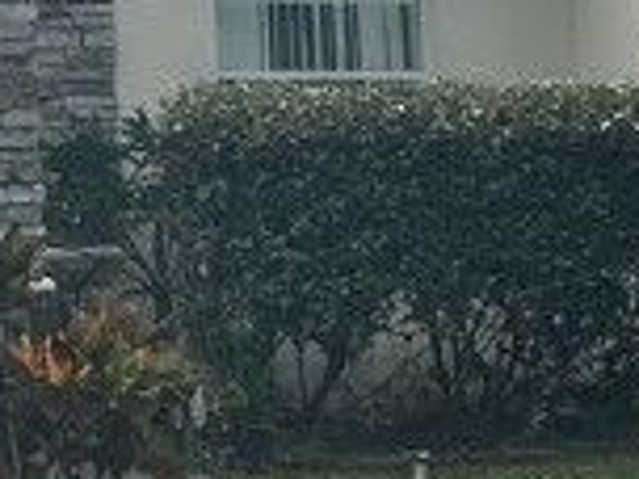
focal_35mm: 175
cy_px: -240
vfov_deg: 8.3
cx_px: -181
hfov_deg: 11.0
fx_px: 3230
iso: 50
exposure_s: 1/2695
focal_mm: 5.7
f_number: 1.5
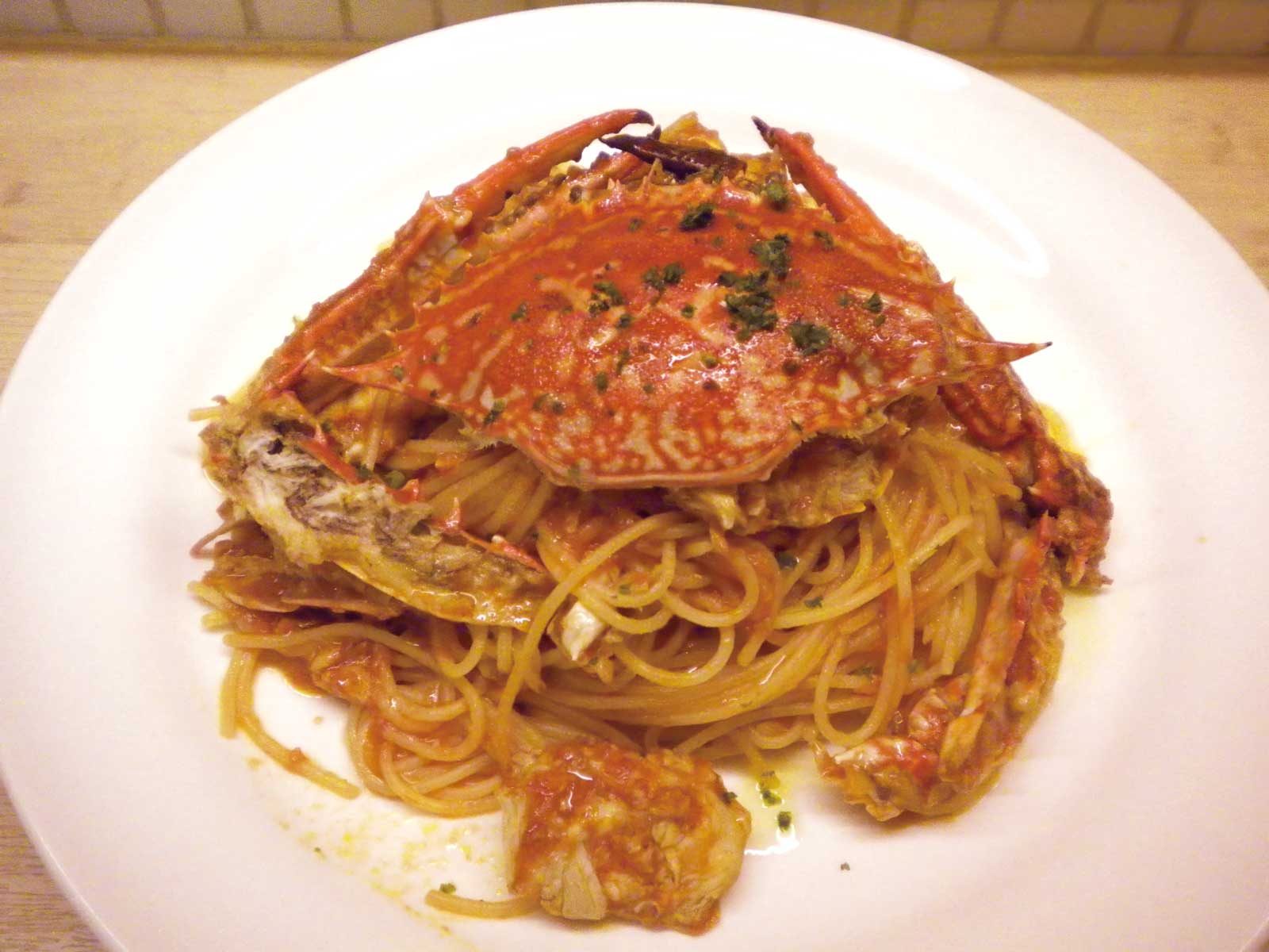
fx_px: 1283
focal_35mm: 35
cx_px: 634
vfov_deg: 40.7
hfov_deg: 52.6
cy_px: 476
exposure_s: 1/93.7
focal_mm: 6.3
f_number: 3.1
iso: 1600
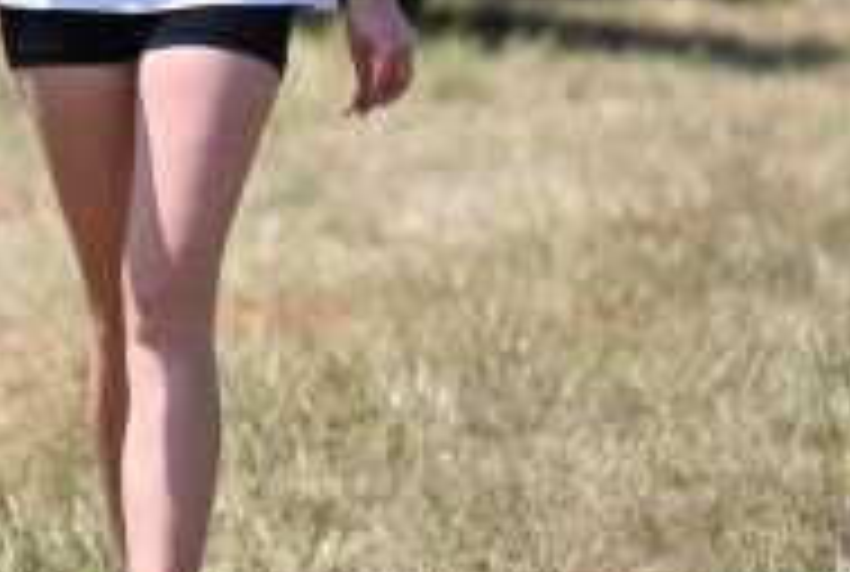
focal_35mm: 787
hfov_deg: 2.6
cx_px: -115
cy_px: -126
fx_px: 18626
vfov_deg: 1.8
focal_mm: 300
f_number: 6
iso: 320
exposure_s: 1/1250
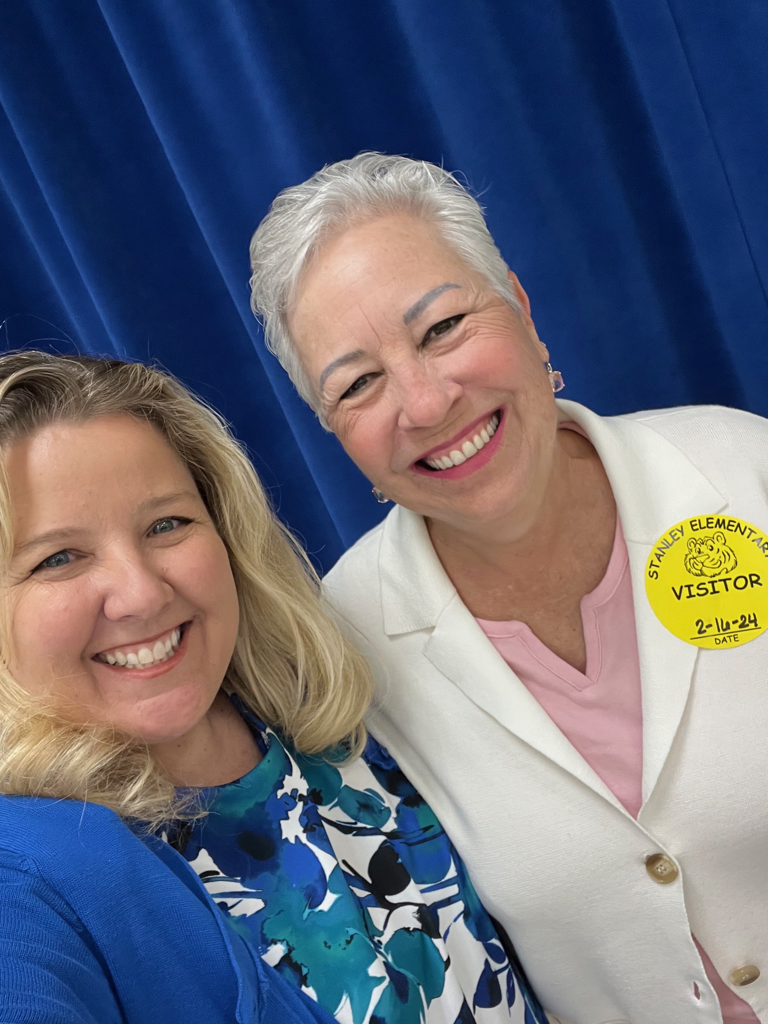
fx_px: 887
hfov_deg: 46.8
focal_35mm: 30
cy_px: 512
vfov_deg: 60.0
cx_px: 384
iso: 125
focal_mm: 2.71
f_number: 2.2
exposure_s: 1/60
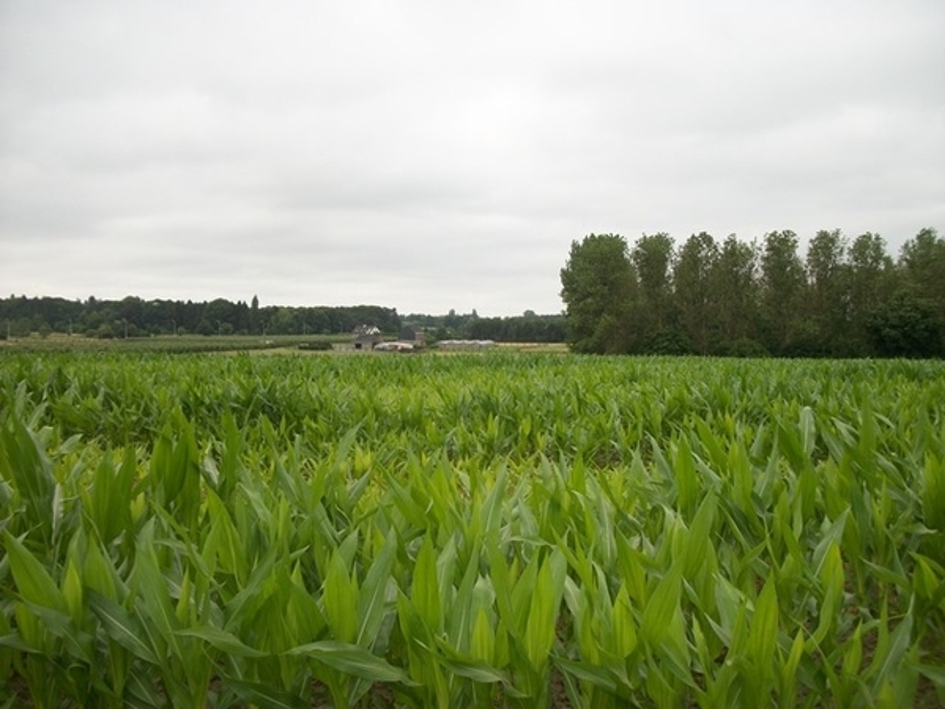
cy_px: 354
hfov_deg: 56.8
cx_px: 472
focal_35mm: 32
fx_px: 874
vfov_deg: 44.2
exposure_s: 1/500
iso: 80
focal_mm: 5.7
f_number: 2.9
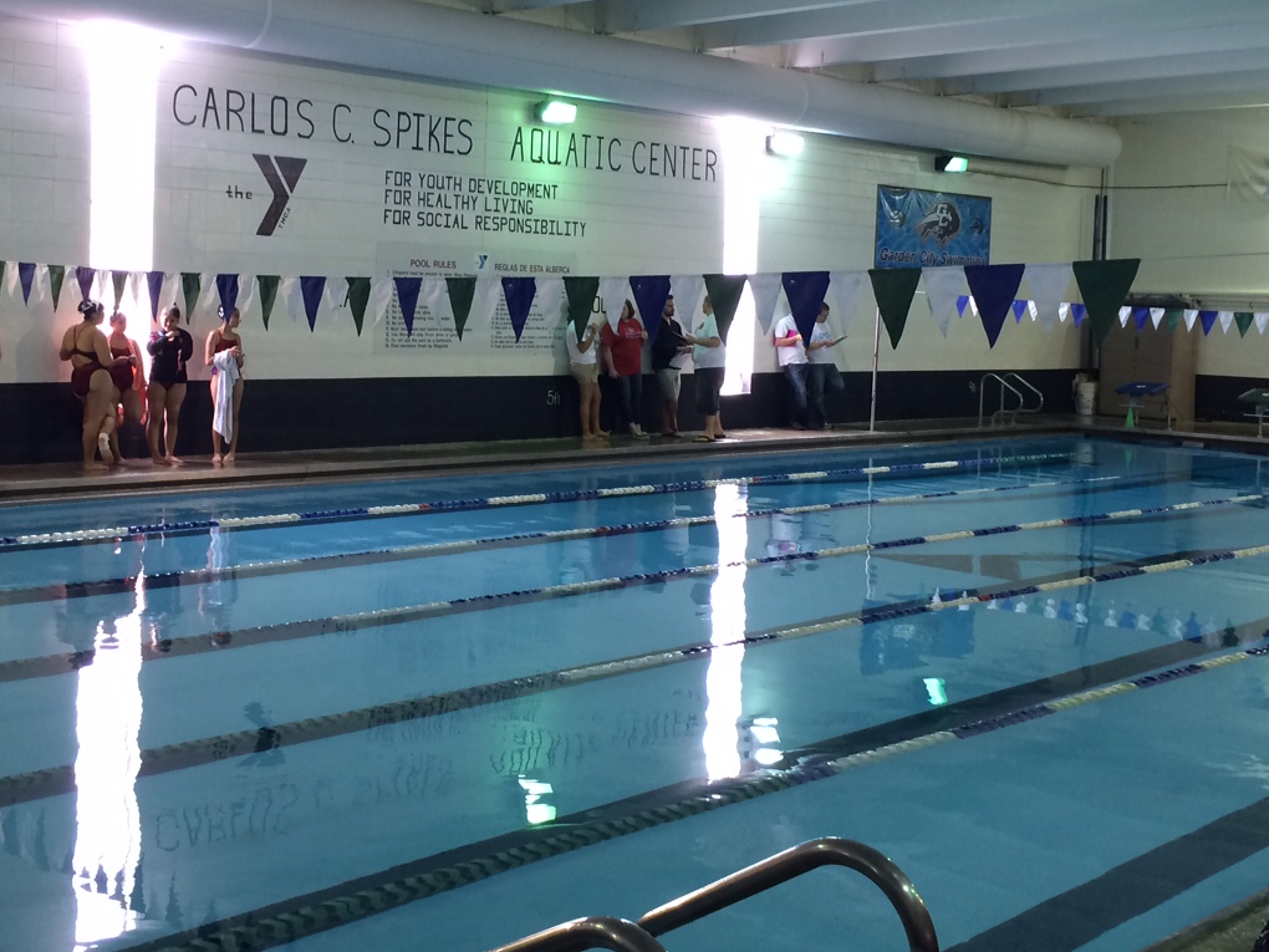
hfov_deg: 39.6
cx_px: 572
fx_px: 1760
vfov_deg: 30.2
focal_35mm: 48
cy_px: 363
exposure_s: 1/30
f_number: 2.2
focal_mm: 4.12
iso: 80
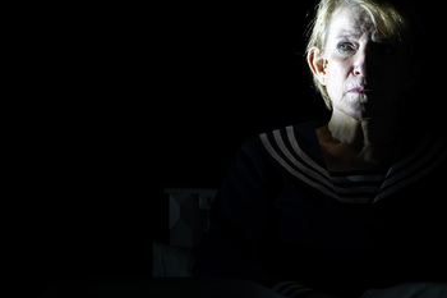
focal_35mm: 774
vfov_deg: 1.8
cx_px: 284
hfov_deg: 2.7
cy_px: 124
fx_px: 9606
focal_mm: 600
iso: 1600
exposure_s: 1/320
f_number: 7.1
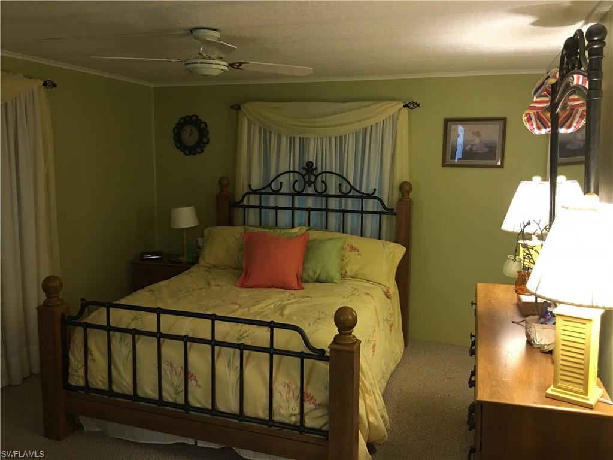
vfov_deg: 48.2
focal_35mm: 29
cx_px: 306
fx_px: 514
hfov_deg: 61.7
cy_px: 230
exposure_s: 1/10
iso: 80
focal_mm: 4.15
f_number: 2.2
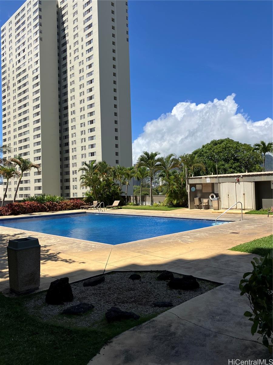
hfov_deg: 49.7
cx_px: 136
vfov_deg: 63.4
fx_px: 294
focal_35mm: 28
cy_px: 182
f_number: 1.8
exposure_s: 1/2315
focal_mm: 3.99
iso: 32
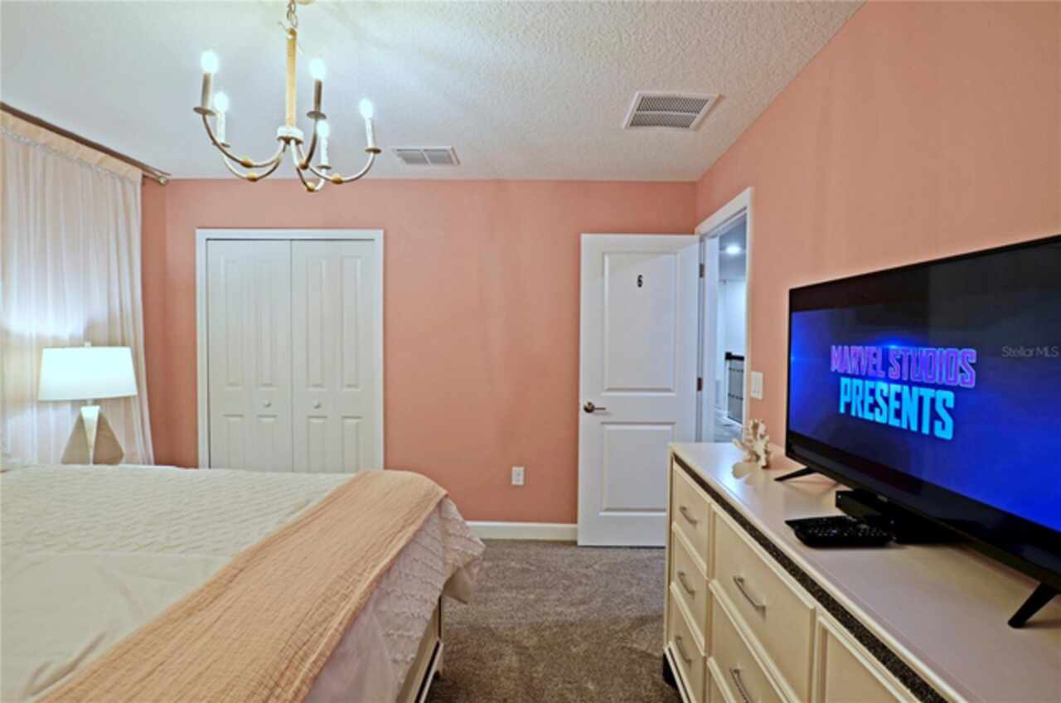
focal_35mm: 15
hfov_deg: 100.5
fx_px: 441
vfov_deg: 77.1
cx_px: 530
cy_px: 352
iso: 100
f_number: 4.5
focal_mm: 10
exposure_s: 1/15
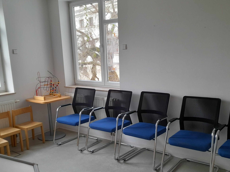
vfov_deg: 38.5
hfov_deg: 50.1
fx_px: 246
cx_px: 115
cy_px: 101
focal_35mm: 37
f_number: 2
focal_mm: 4.6
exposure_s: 1/50
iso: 80
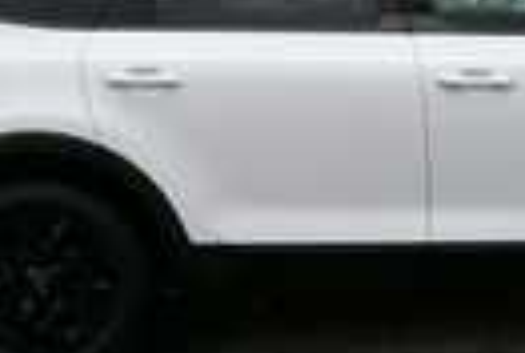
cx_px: 413
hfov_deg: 29.4
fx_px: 979
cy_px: 118
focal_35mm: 67
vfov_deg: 20.3
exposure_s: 1/250
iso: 160
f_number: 8
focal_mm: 15
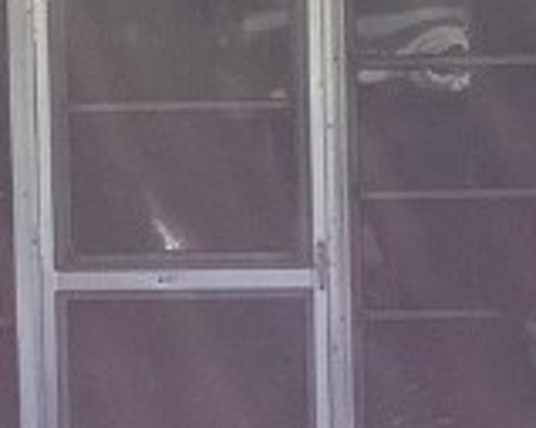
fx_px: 3091
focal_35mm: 195
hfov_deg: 9.9
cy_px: 290
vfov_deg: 7.9
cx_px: 270
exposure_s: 1/503
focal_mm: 3.3
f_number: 2.4
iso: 25
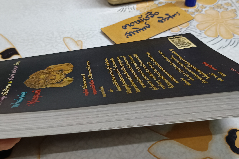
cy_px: 75
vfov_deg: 33.4
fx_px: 266
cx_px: 108
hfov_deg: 48.4
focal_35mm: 40
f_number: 1.7
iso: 1075
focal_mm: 5.31
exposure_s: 1/25
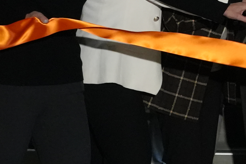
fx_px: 1073
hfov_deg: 12.8
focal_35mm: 157
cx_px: 291
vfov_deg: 8.4
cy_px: -133
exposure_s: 1/160
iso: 8000
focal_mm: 28
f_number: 4
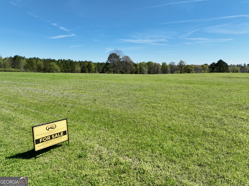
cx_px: 124
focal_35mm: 24
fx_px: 173
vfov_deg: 56.8
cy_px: 93
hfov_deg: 71.6
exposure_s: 1/1600
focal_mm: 12.29
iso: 100
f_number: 2.8
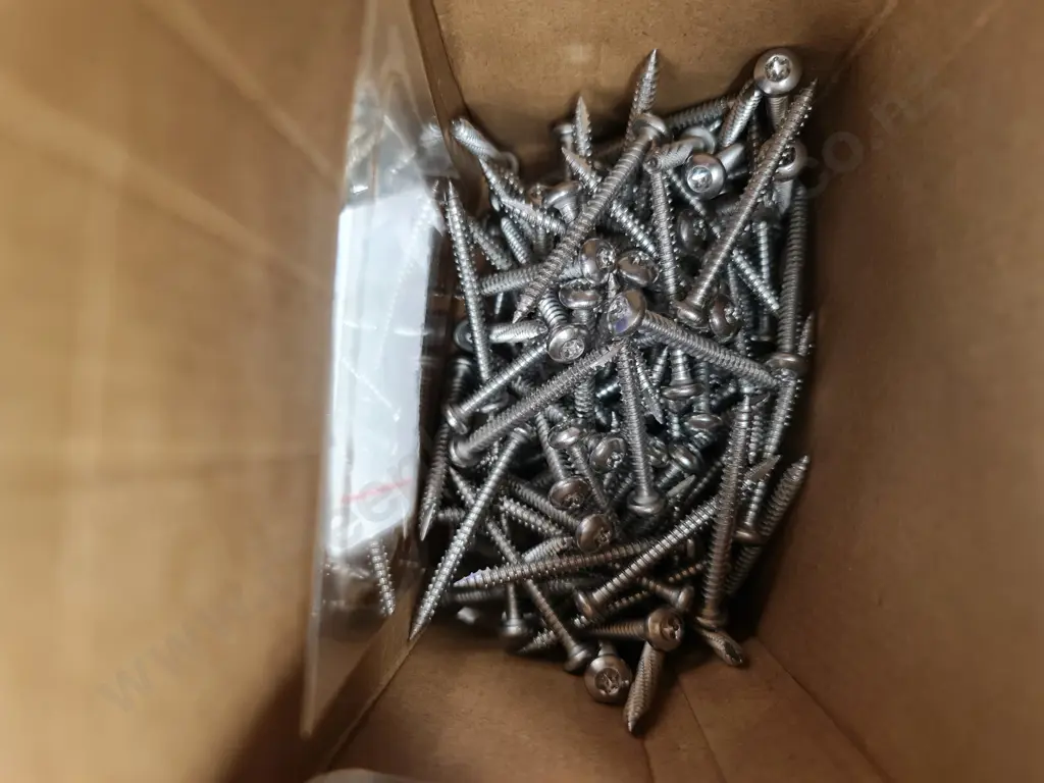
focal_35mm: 25
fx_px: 754
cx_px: 522
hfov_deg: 69.4
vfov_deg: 54.9
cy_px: 392
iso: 250
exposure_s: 1/50
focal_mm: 7
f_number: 1.8
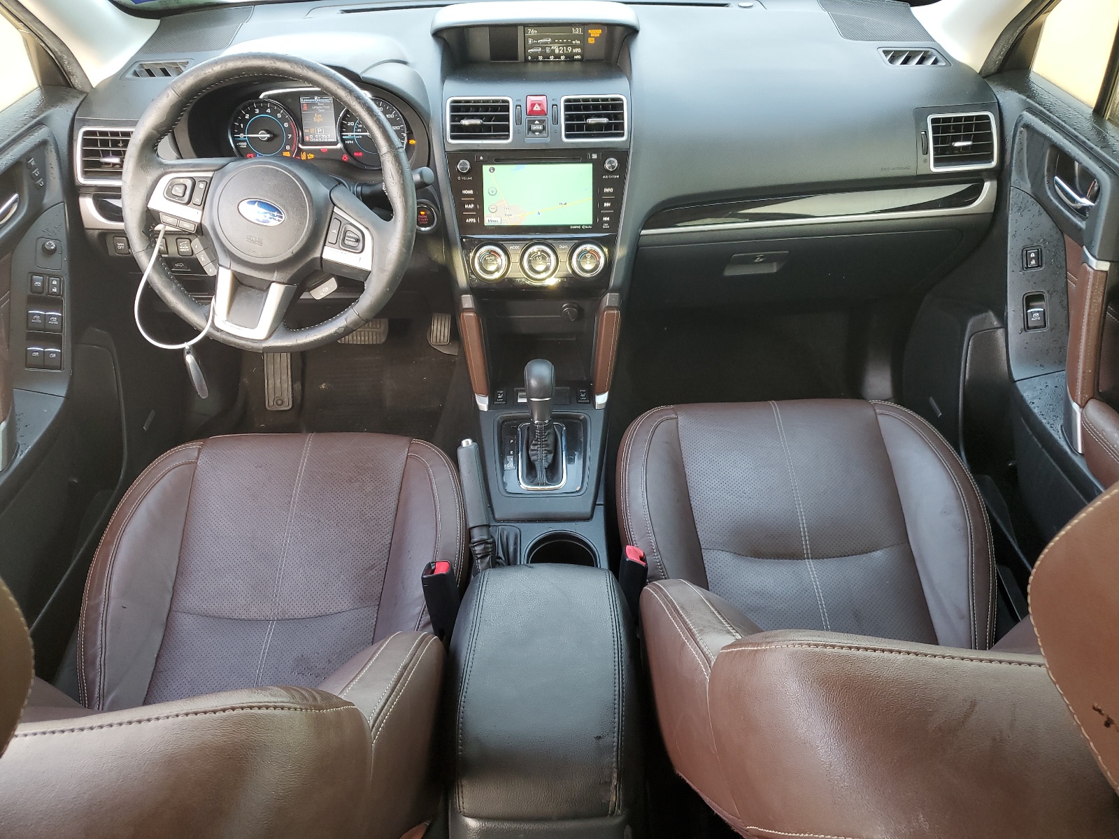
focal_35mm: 26
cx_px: 560
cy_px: 420
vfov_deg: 53.1
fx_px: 840
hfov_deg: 67.3
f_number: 1.5
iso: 58
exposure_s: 1/60.2
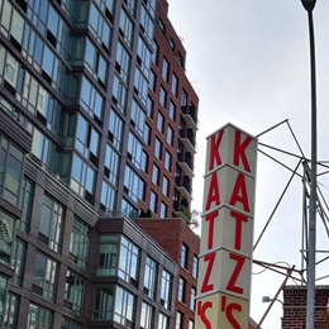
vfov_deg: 25.2
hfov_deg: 24.0
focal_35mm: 66
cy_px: 301
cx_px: 385
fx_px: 710
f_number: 2.2
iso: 50
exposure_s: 1/622
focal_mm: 4.5
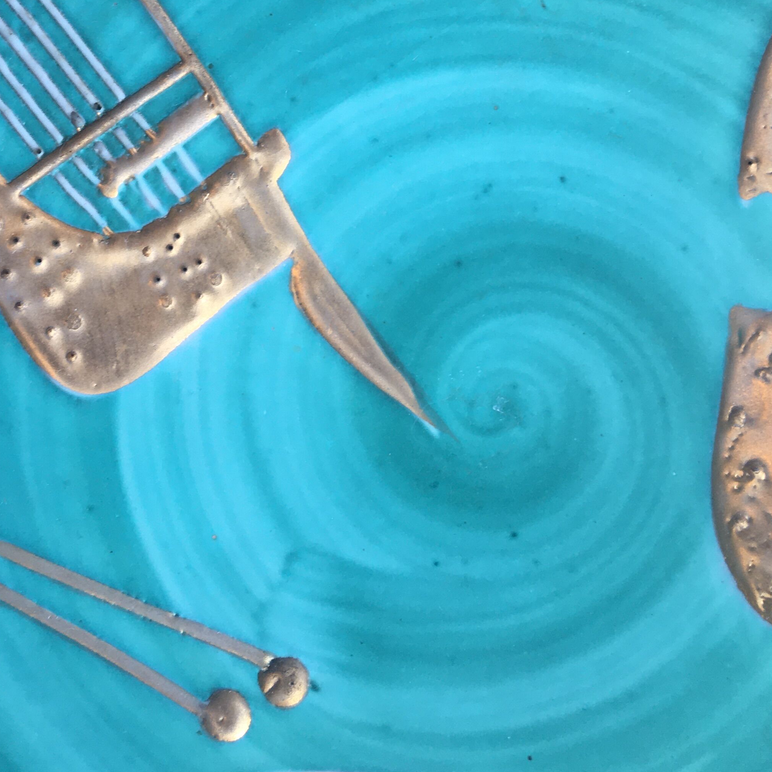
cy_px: 82
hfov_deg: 33.2
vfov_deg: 31.8
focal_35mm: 51
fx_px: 1287
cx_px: 272
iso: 25
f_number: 2.2
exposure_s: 1/50
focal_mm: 4.15
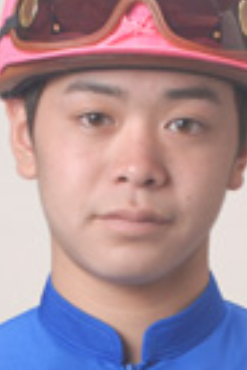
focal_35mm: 230
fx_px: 2367
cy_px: 444
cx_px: 121
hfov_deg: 6.0
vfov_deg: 8.8
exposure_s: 1/125
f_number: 6.3
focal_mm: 40
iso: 100
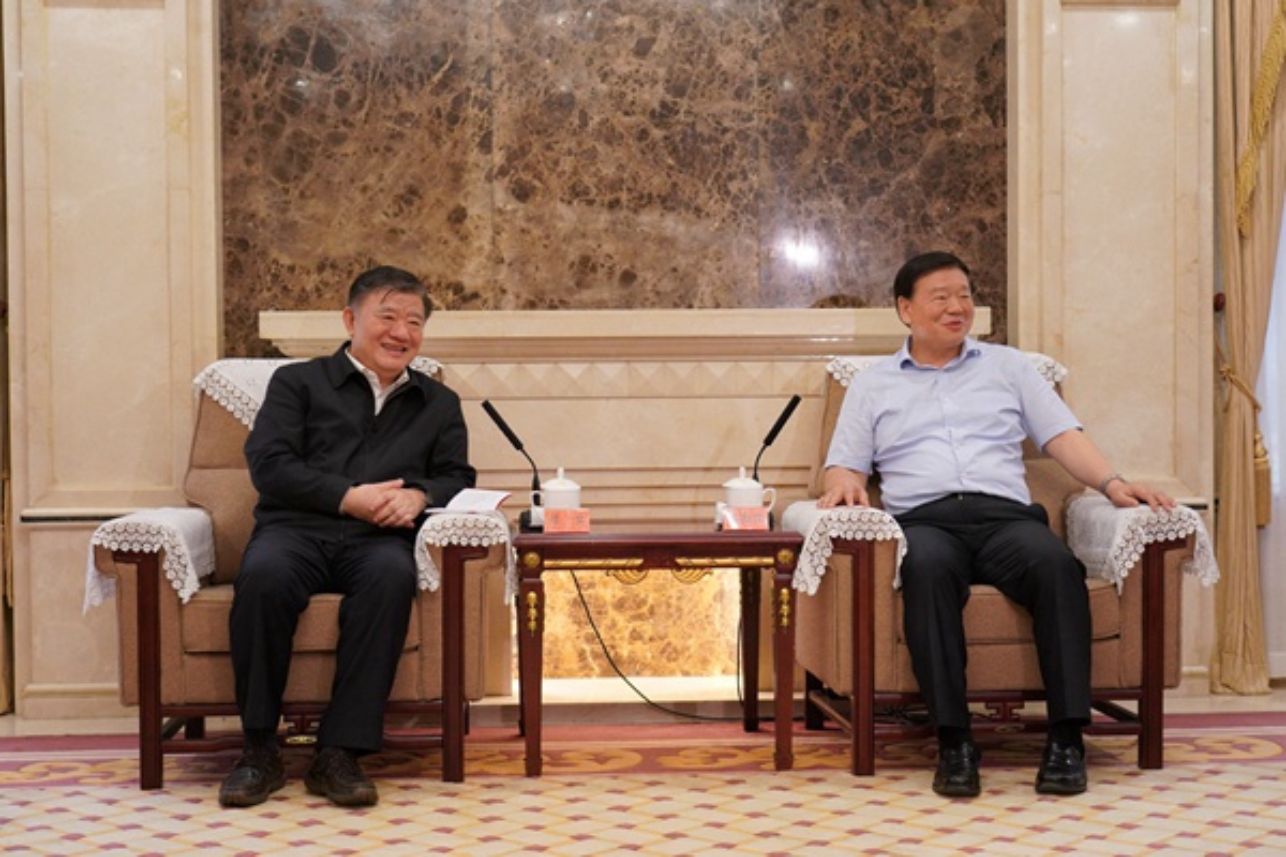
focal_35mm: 49
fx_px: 1750
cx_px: 643
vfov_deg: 27.5
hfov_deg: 40.3
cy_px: 428
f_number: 4
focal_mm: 49
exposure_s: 1/160
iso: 2000
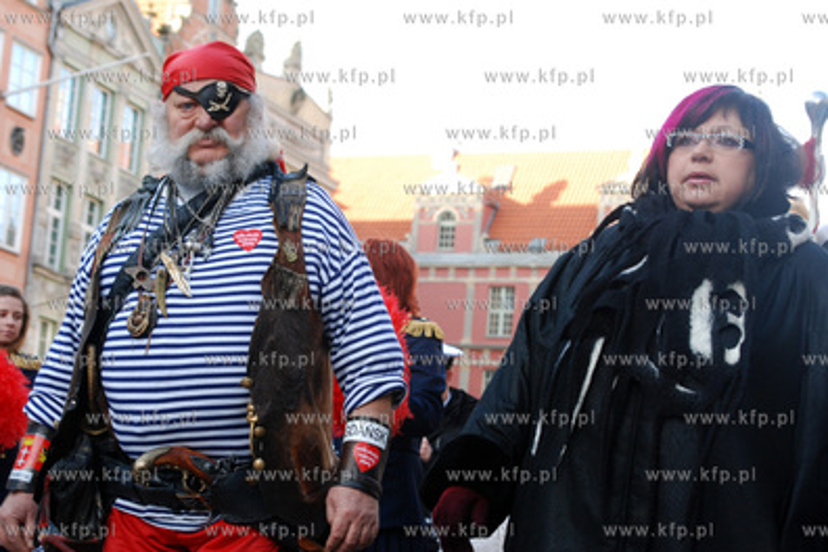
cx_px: 414
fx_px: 1955
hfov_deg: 23.9
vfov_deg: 16.1
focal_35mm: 85
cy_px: 276
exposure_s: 1/125
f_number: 5.6
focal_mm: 56
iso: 500
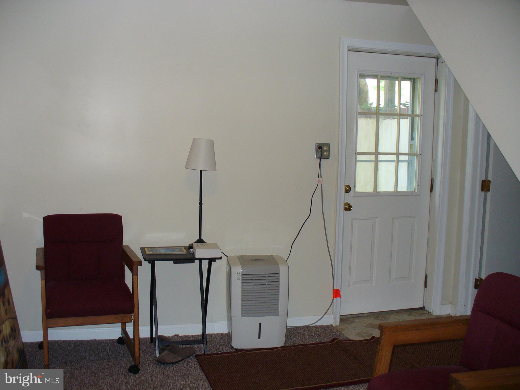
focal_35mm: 37
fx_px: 556
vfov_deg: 38.7
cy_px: 195
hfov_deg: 50.1
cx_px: 260
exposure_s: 1/30
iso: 100
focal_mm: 6.1
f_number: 2.8
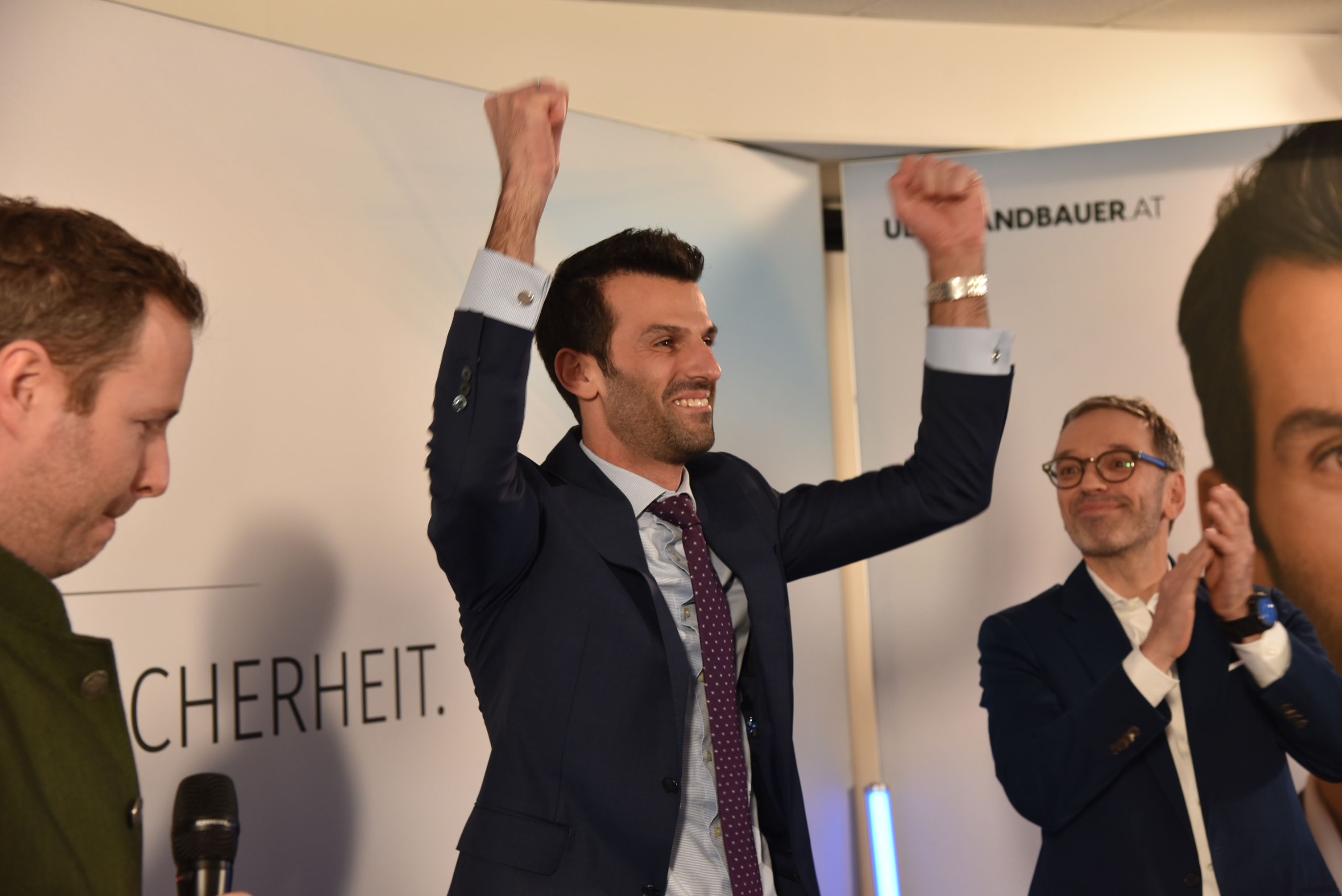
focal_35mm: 62
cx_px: 671
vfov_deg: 21.9
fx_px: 2312
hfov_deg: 32.4
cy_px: 448
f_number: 5
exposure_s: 1/100
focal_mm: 62
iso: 800
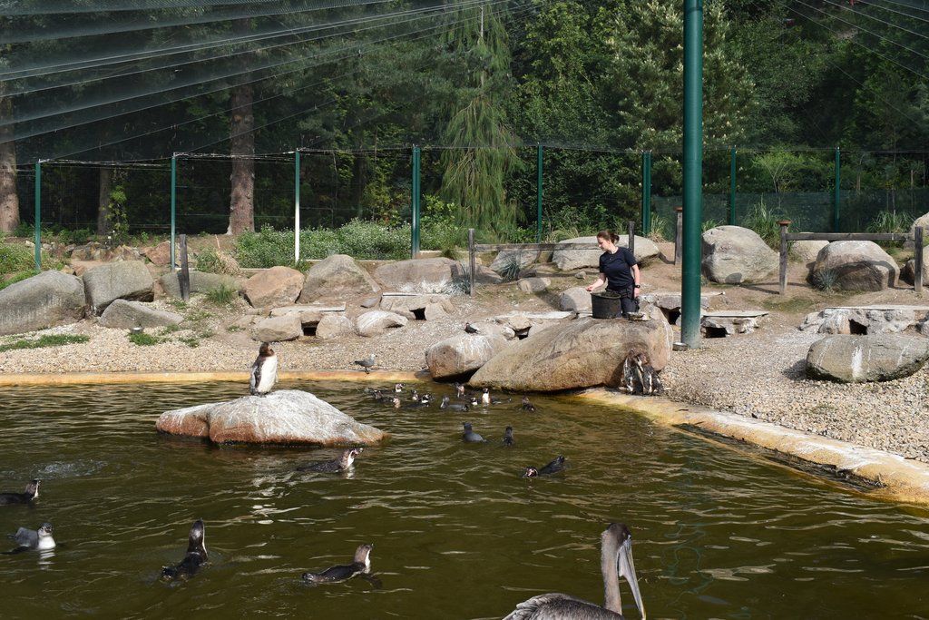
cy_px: 310
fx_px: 968
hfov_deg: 51.3
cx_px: 464
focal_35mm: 38
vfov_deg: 35.5
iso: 200
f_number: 9
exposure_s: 1/320
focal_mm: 25
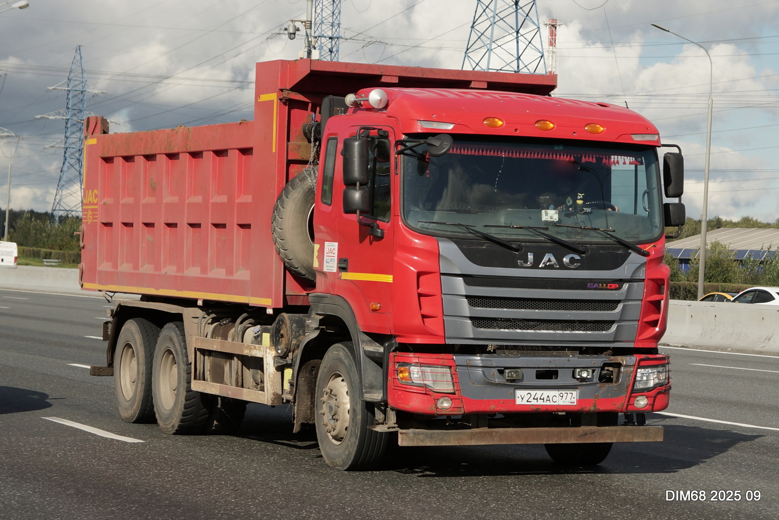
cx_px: 390
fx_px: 1082
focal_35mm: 50
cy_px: 260
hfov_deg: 39.6
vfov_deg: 27.0
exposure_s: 1/1600
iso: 160
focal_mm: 50
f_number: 4
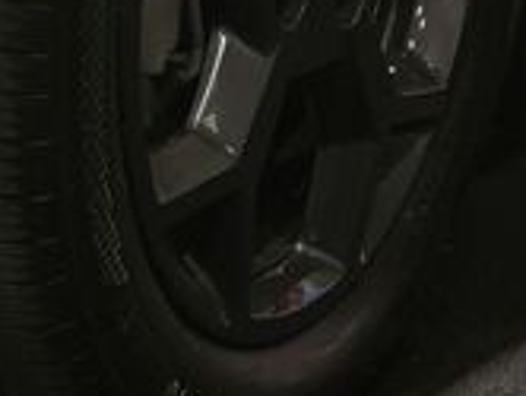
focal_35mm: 360
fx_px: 5478
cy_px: -347
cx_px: -19
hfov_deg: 5.5
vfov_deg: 4.1
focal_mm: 11.5
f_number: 1.8
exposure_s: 1/104
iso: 100
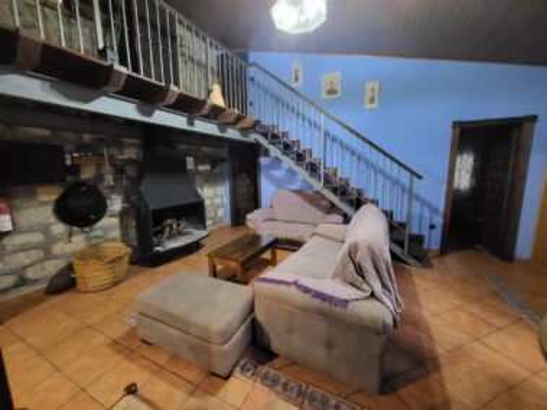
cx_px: 274
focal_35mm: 13
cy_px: 205
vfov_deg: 89.9
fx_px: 205
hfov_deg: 106.2
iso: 1000
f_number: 2.2
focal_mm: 1.74
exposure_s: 1/25
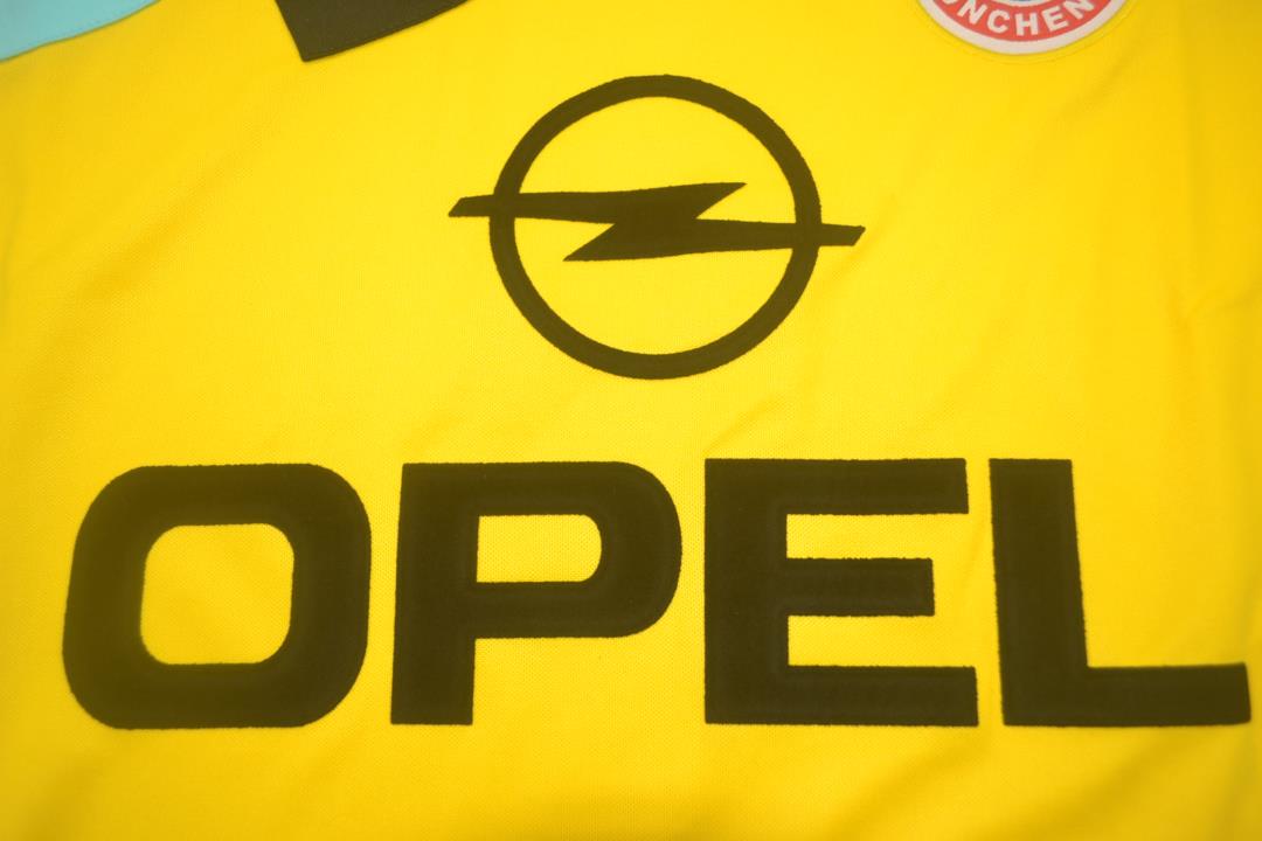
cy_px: 420
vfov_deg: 43.6
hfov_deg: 61.9
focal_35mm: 30
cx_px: 631
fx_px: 1052
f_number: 3.8
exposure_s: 1/125
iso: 200
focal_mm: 20
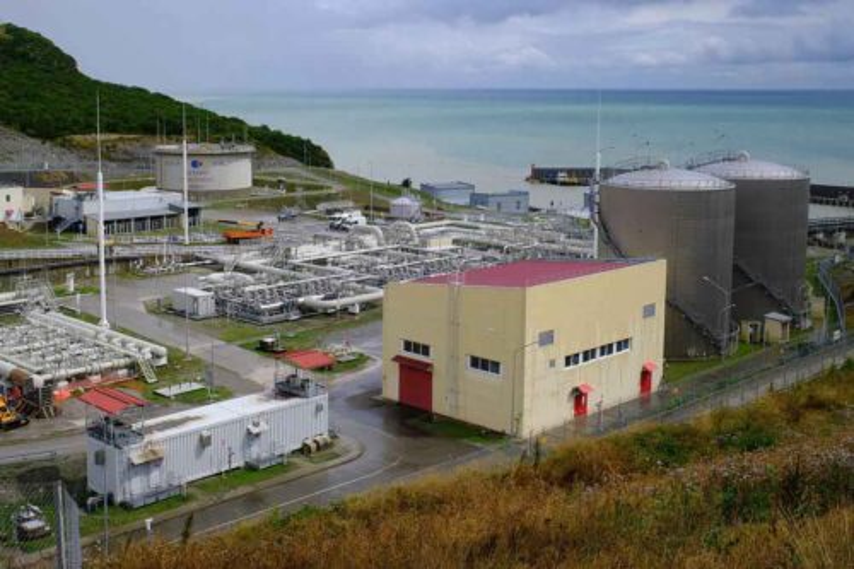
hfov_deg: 54.5
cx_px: 427
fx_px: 830
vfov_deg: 37.8
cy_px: 284
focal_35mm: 35
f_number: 8
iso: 160
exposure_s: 1/500
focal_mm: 23
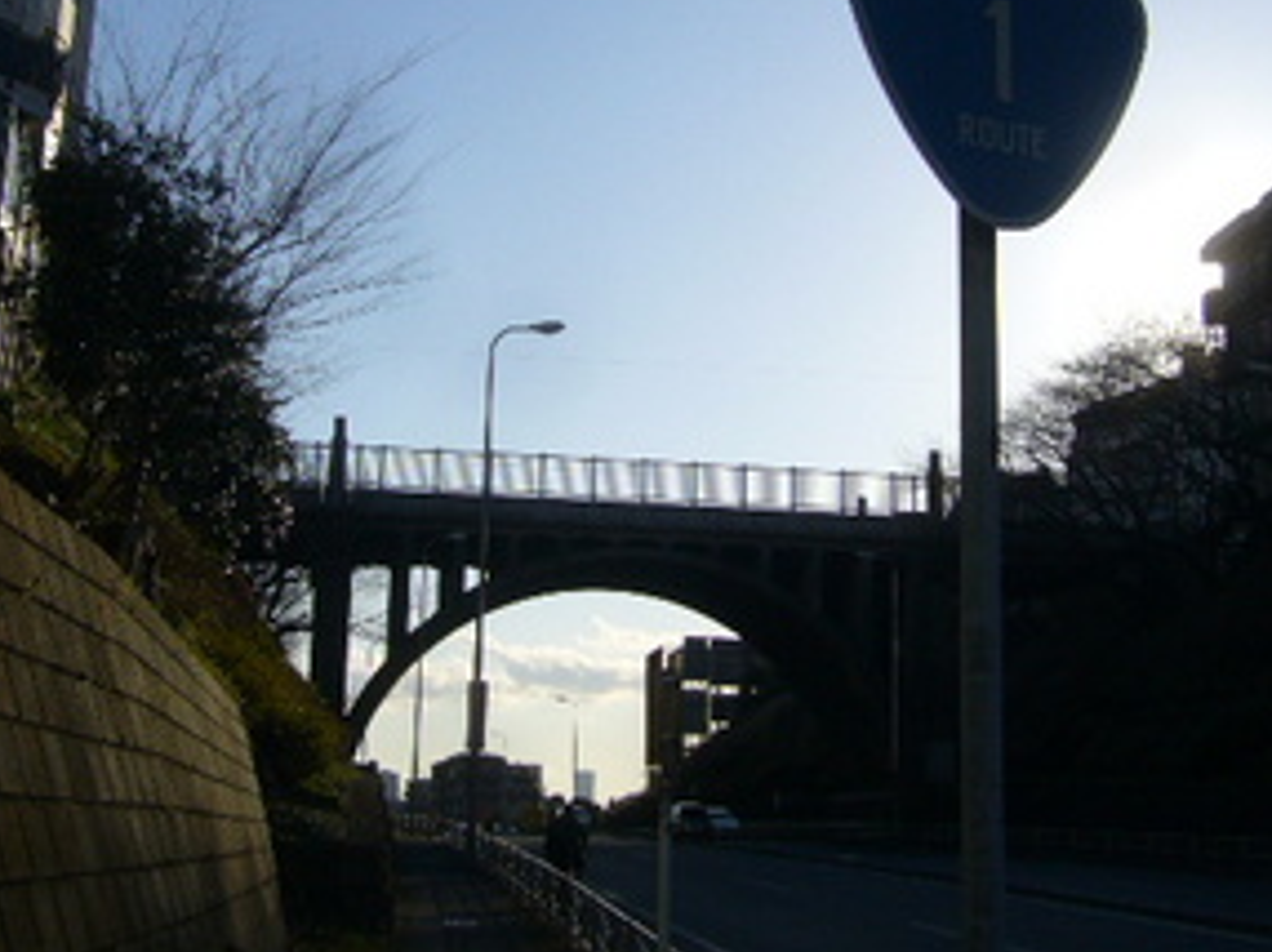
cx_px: 685
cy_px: 347
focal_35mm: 49
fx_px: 1799
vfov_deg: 29.5
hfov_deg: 38.9
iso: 80
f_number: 5.6
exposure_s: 1/1000
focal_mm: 5.8
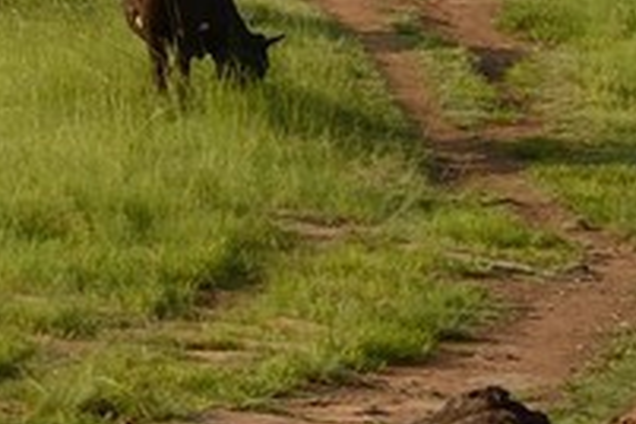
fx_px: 7048
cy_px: -1161
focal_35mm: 399
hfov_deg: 4.8
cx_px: -1687
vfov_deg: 3.3
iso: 200
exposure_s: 1/640
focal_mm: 50
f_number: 6.3
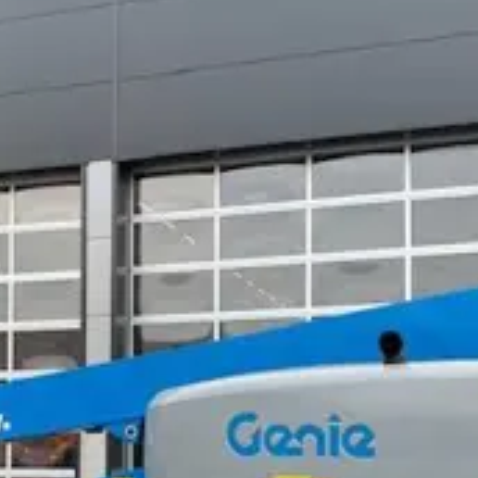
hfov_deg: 26.7
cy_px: 411
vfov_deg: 26.2
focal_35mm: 64
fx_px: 1000
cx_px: 145
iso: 25
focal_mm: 4.25
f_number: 1.8
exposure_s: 1/220
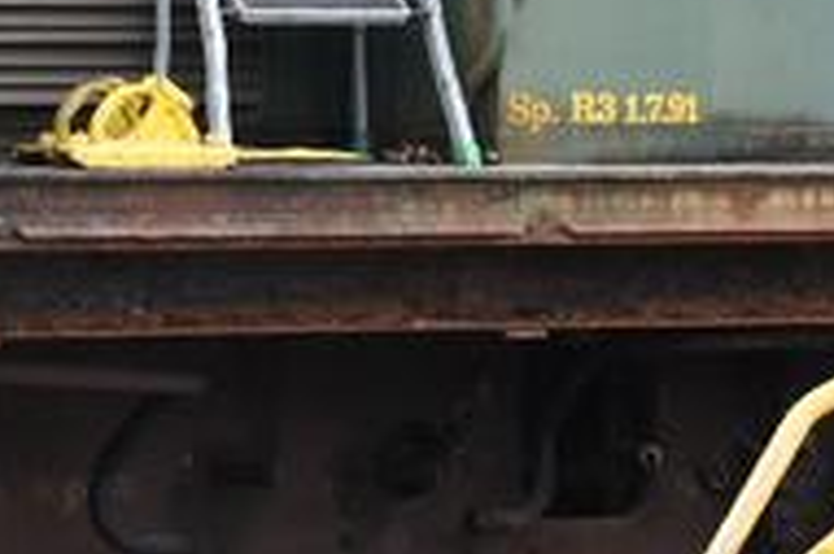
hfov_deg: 7.5
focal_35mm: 274
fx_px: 6342
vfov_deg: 5.0
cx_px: -192
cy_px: -325
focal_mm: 34
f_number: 6.3
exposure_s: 1/160
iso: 400
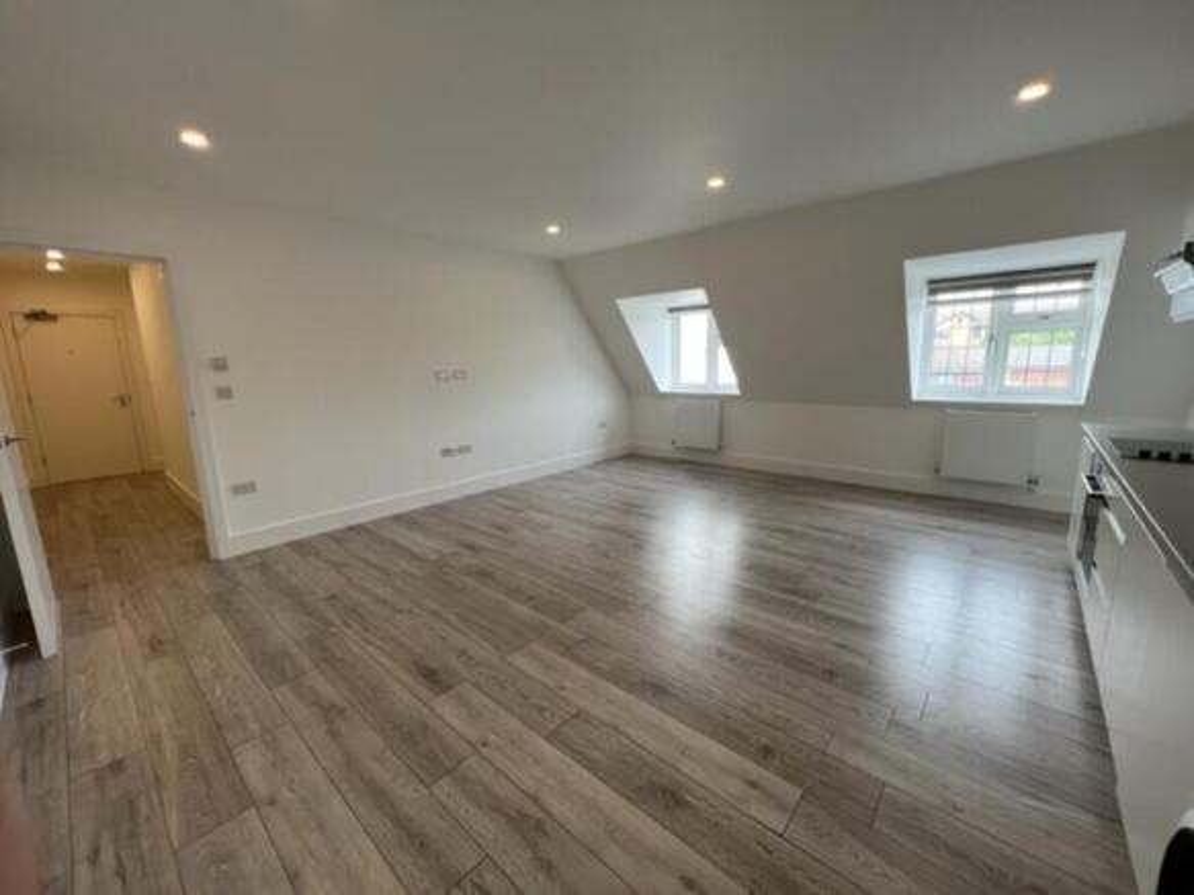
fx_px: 448
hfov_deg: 106.2
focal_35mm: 13
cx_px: 597
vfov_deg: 89.9
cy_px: 448
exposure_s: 1/99
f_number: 1.8
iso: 50
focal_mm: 1.57
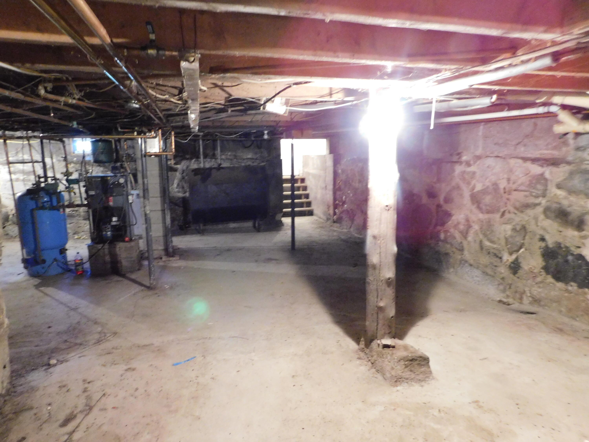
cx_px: 294
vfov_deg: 58.9
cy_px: 221
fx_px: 391
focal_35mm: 23
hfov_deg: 73.9
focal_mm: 4
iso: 800
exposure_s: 1/5
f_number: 3
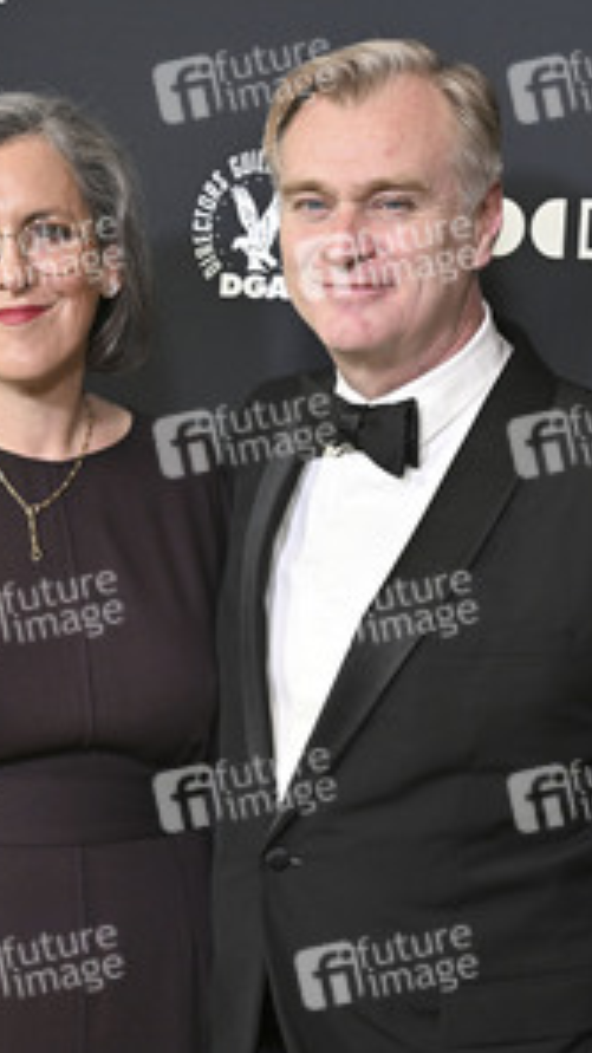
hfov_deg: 14.9
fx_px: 2261
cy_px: 525
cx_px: 292
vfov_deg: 26.2
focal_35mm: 81
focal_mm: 51
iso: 2500
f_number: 5.6
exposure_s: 1/320
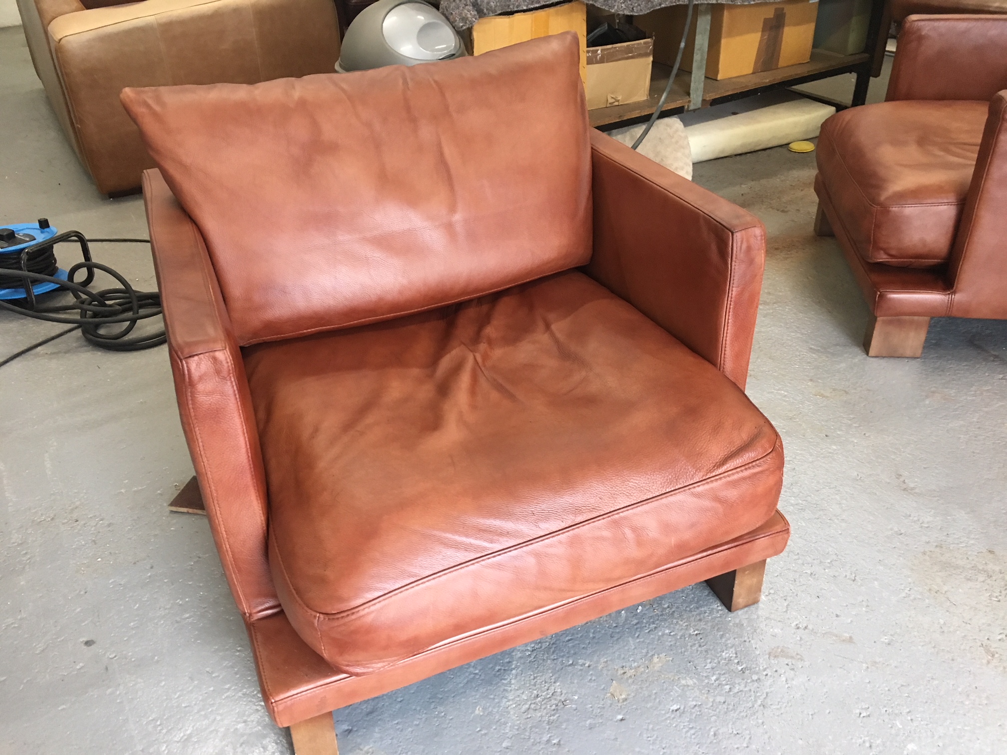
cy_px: 378
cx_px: 504
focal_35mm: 29
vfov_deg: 48.2
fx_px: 844
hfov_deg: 61.7
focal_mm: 4.15
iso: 160
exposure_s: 1/33
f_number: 2.2
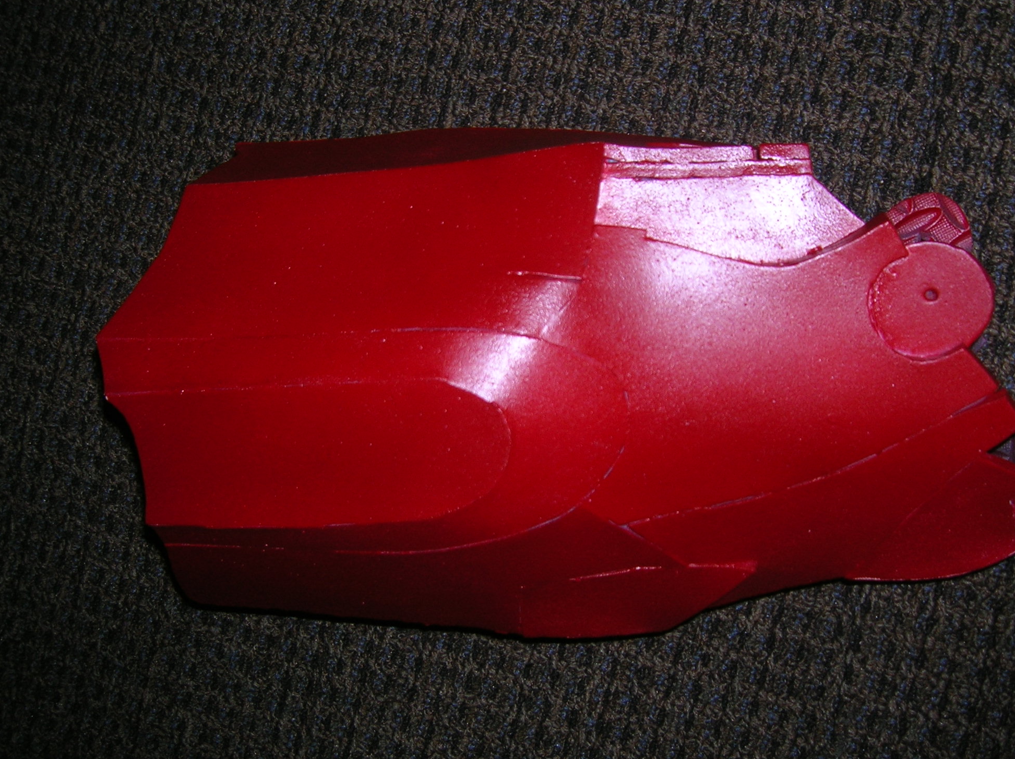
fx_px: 1172
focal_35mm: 40
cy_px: 365
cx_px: 563
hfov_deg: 46.8
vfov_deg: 35.9
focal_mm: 5.7
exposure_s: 1/60.1
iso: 50
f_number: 2.9
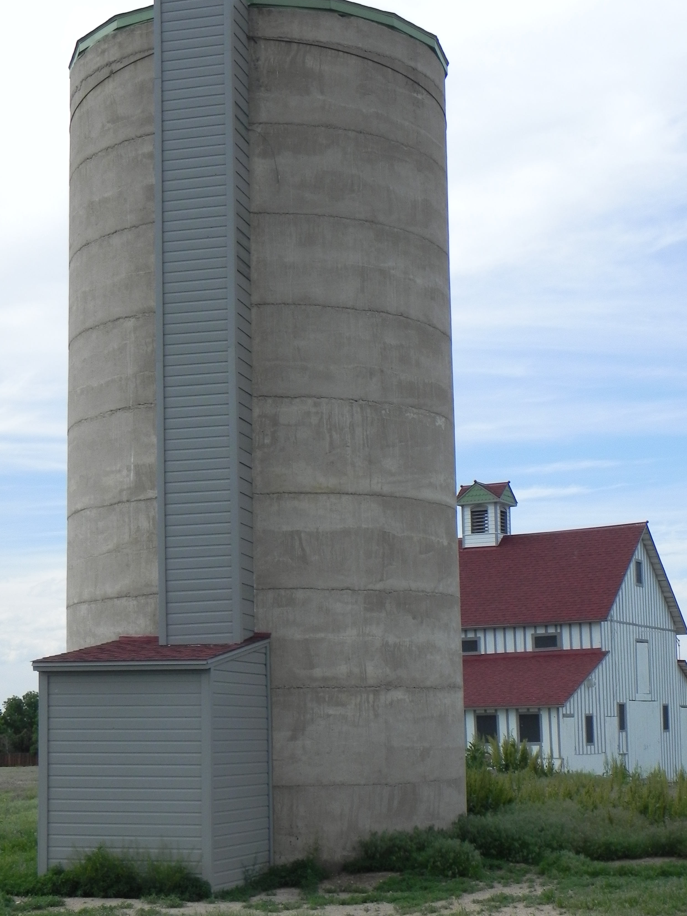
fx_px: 1693
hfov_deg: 22.9
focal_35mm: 64
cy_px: 442
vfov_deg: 30.3
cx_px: 330
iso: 160
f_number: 7.1
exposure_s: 1/412
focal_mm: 10.3
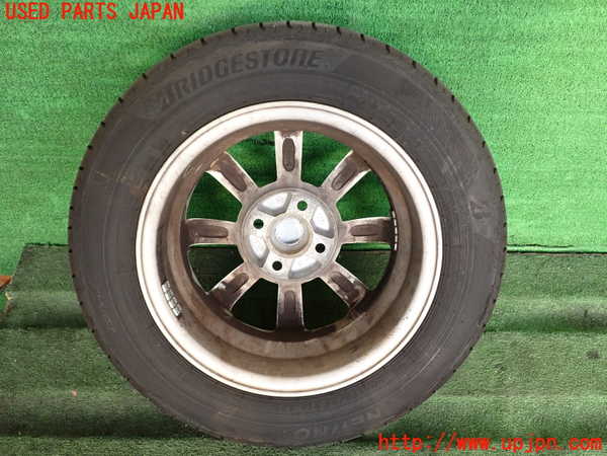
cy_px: 228
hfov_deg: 56.8
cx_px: 304
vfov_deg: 44.2
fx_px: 561
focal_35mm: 32
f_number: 2.4
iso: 400
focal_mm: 5.79
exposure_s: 1/125
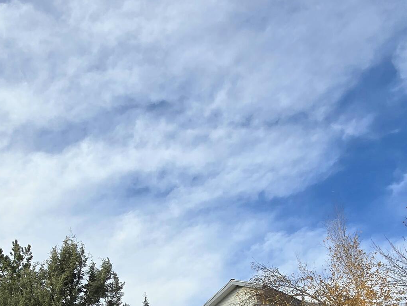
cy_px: 306
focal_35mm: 38
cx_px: 171
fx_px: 447
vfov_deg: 34.4
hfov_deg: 48.8
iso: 50
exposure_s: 1/1000
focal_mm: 2.2
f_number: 2.2
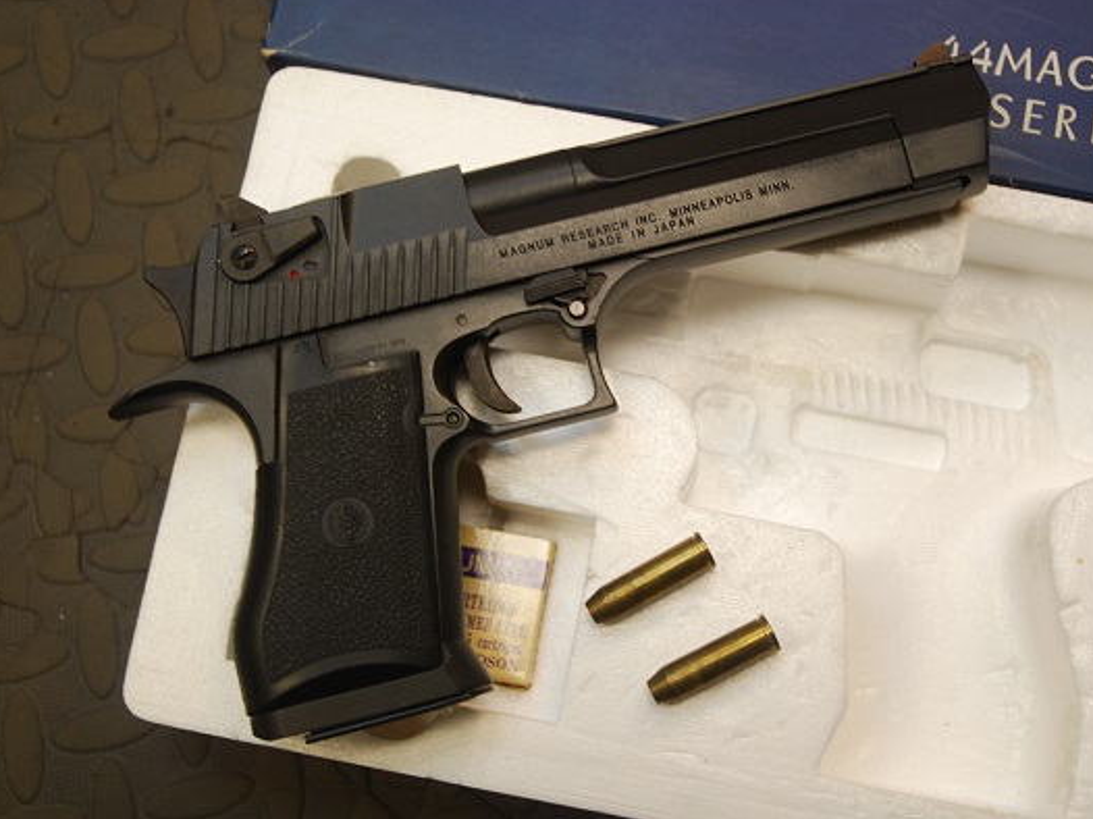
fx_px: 1767
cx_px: 580
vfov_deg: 26.1
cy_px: 406
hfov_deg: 34.4
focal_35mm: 56
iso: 320
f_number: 4.2
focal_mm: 34
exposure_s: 1/30
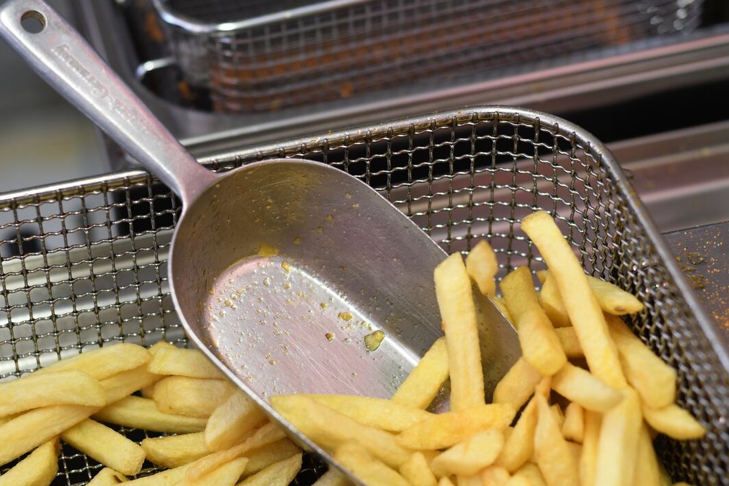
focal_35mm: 85
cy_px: 229
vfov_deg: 16.1
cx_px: 324
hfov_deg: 23.9
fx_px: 1721
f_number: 2.8
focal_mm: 50
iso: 400
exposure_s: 1/80
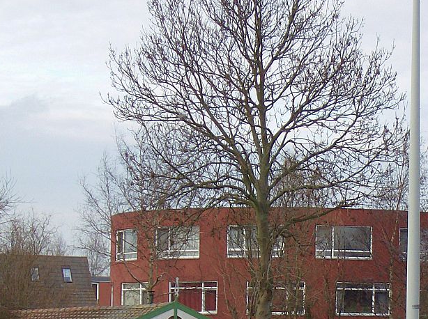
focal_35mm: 180
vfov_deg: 8.2
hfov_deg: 11.0
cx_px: 318
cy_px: 264
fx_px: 2221
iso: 100
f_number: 4.8
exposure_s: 1/156
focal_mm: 18
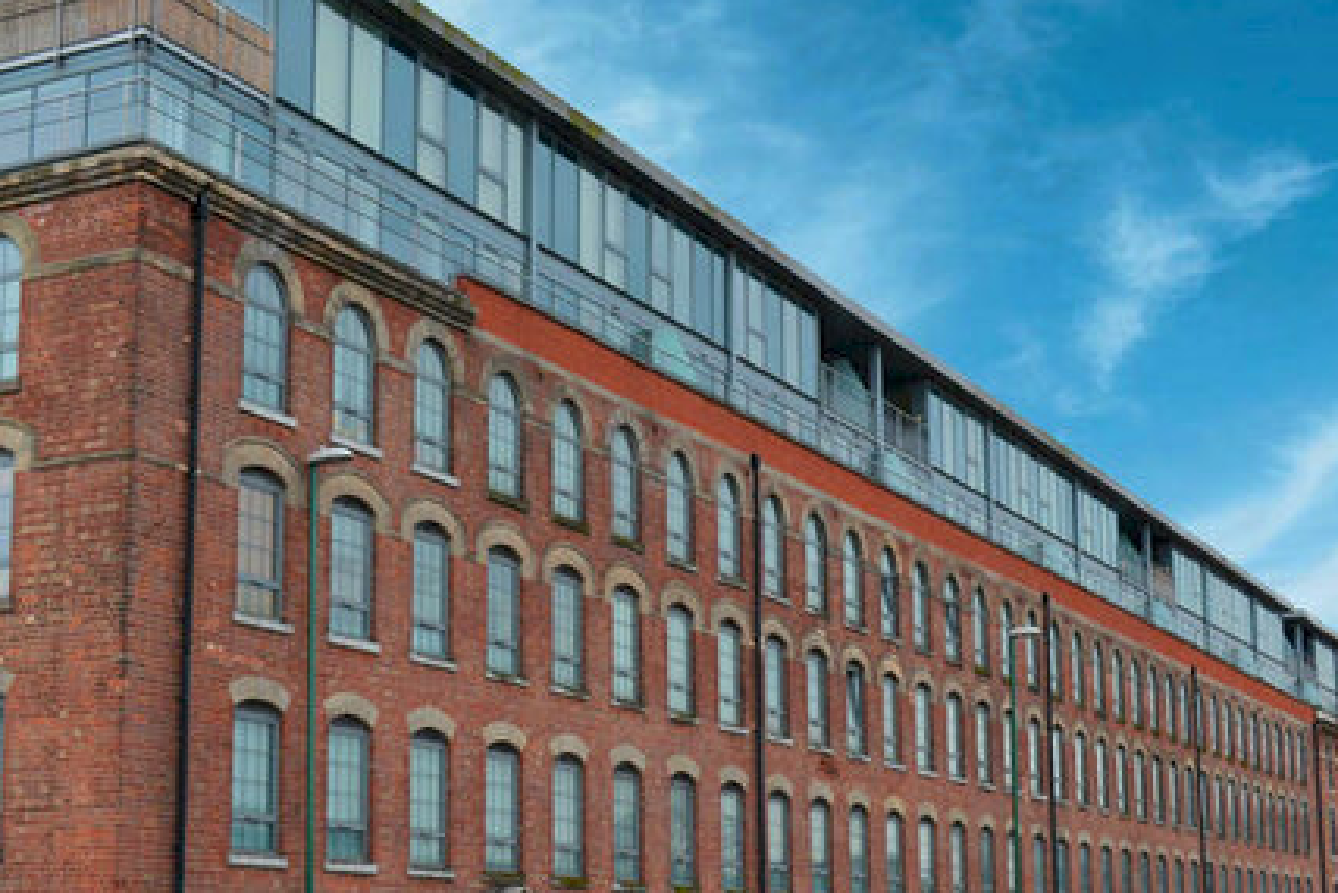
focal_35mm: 59
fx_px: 2193
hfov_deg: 33.9
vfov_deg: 22.9
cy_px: 578
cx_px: 714
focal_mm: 24
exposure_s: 1/125
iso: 280
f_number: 5.6
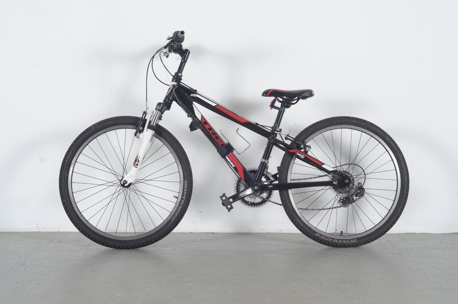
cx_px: 229
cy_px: 152
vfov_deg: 18.1
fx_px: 952
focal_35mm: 75
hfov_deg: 27.0
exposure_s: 1/125
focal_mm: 50
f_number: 7.1
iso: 100
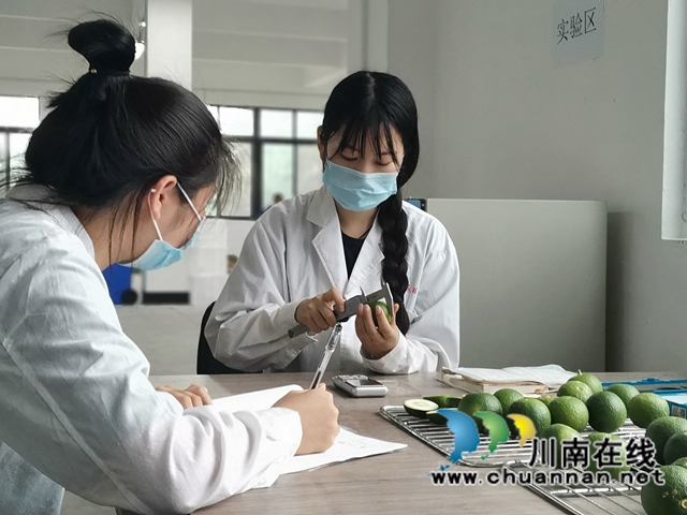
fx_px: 1032
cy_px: 258
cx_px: 344
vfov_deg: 28.0
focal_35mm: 52
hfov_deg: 36.8
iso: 250
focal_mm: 4.75
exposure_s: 1/50
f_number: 2.4
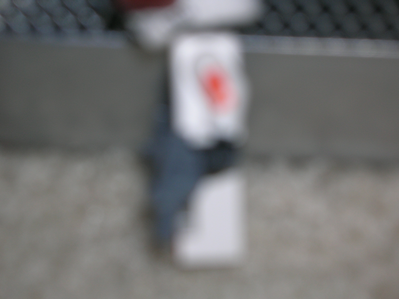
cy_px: 150
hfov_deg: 19.3
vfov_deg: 14.5
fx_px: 1176
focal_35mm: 102
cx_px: 200
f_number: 4.9
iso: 50
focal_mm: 17.1
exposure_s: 1/60.1
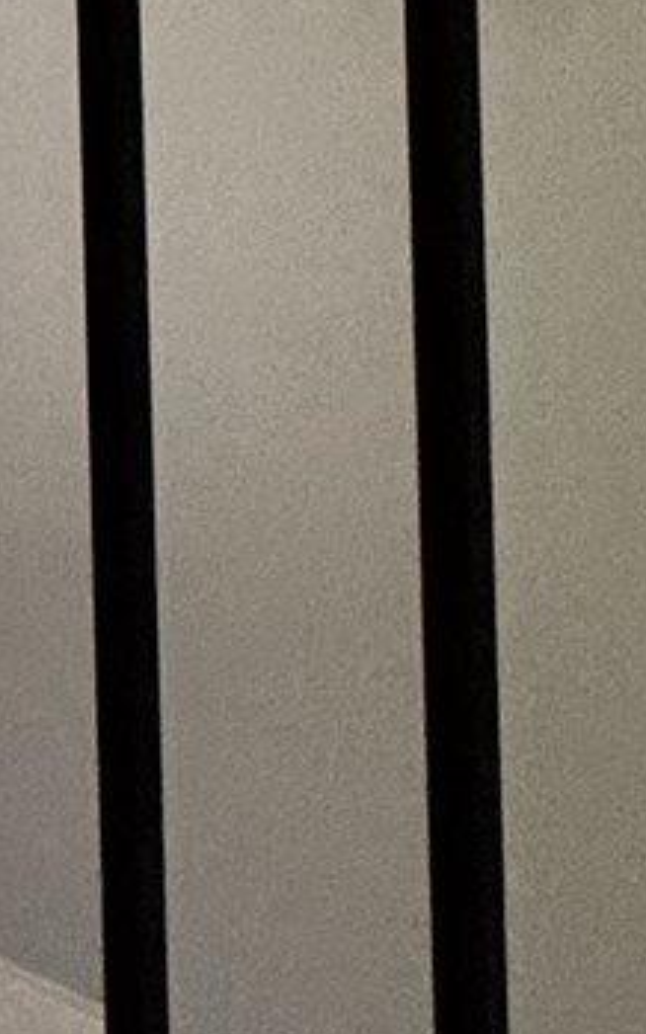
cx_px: -1831
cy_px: -513
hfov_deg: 8.3
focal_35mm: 98
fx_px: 2762
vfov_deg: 18.7
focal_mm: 2.22
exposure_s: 1/120
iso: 100
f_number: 2.2
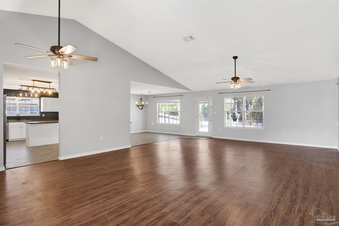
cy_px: 113
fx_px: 169
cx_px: 170
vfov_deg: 67.4
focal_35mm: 18
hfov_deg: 90.0
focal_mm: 18
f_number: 11
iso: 200
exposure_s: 1/4
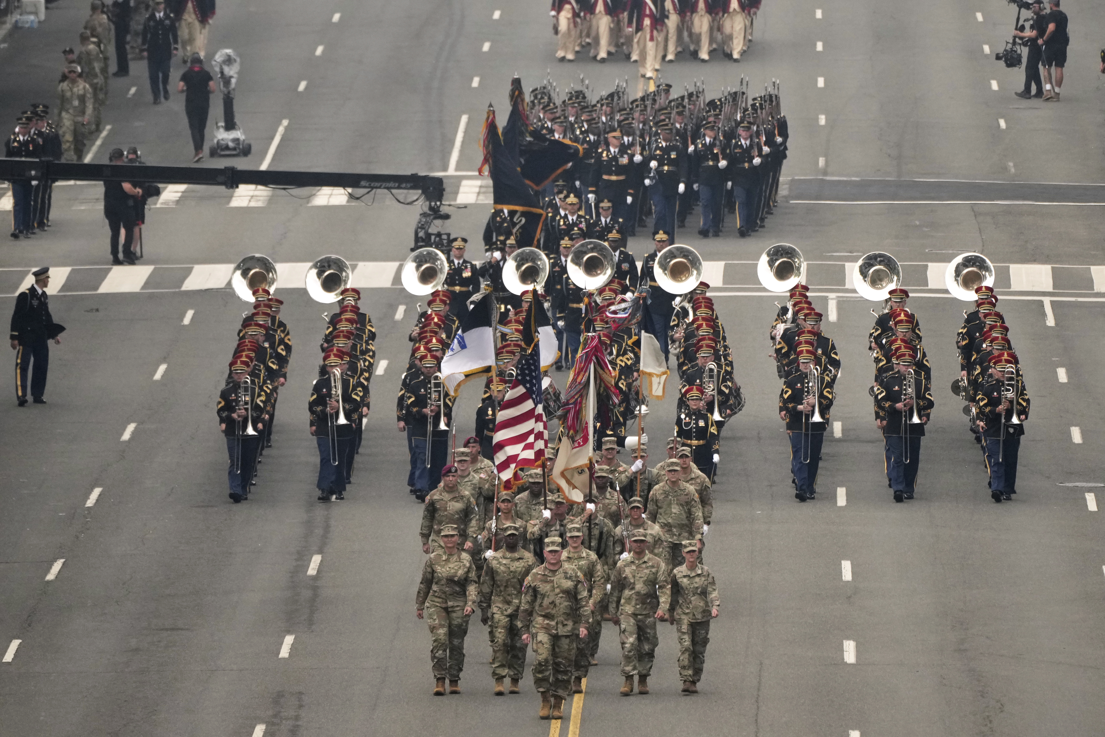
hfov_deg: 3.4
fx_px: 18415
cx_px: 552
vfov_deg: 2.3
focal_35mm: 600
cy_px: 368
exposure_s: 1/1000
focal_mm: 400
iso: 2000
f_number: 7.1
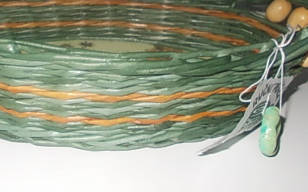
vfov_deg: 25.6
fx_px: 419
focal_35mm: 50
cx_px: 94
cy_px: 60
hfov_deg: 39.7
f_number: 2.7
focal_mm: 4
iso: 200
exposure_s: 1/25
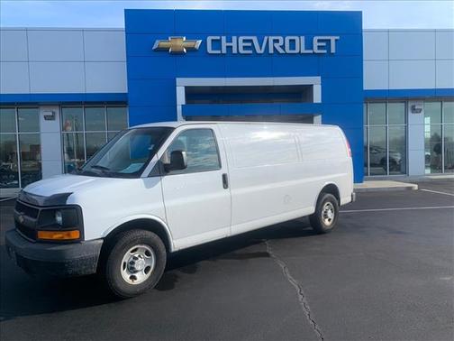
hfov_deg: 67.3
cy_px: 170
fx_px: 341
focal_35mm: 26
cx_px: 227
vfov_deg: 53.1
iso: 25
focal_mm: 4.25
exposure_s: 1/2257
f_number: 1.8
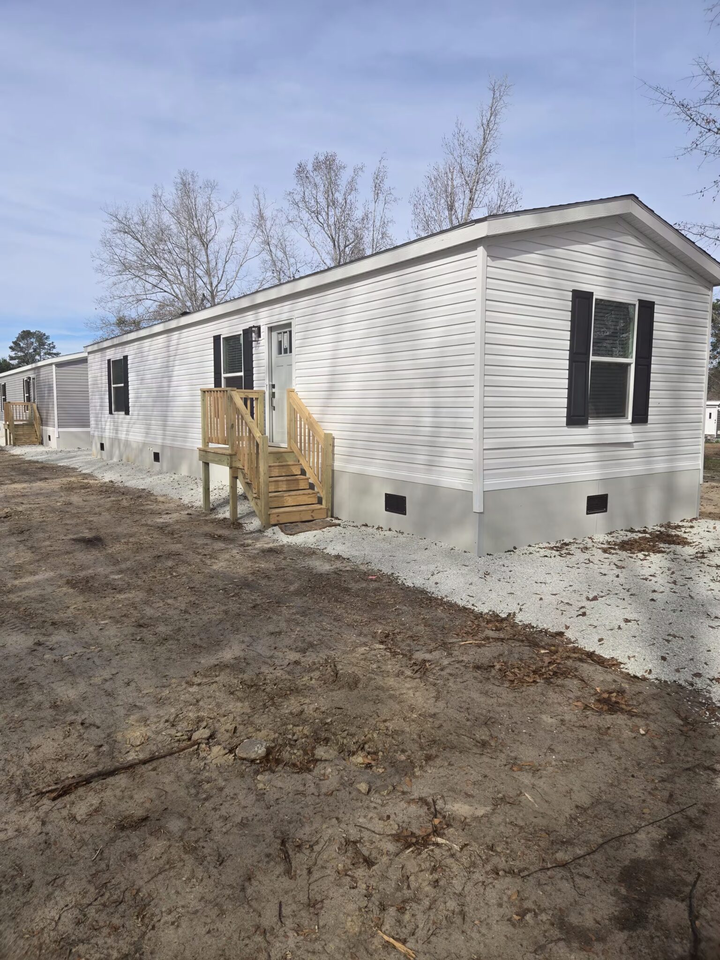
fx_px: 638
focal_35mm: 23
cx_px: 360
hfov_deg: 58.9
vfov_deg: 73.9
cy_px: 480
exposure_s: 1/2111
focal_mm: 5.4
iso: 25
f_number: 1.8
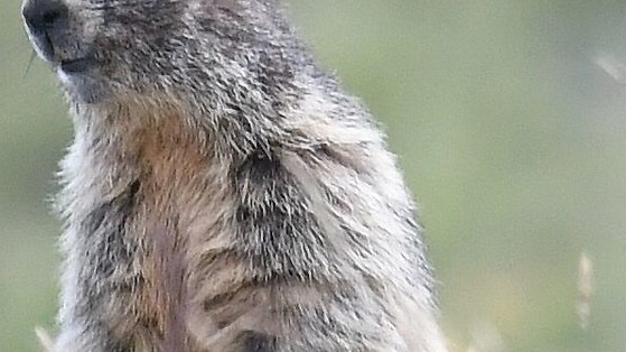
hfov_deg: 0.8
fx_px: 47009
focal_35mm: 2833
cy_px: 283
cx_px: -159
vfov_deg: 0.4
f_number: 8
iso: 1000
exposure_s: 1/400
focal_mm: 420
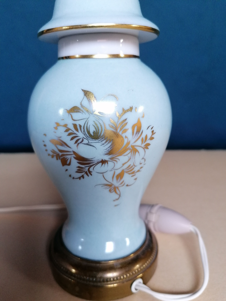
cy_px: 150
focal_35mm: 27
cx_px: 113
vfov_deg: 65.3
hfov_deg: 51.4
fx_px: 235
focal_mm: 4.75
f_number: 1.8
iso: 200
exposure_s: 1/30
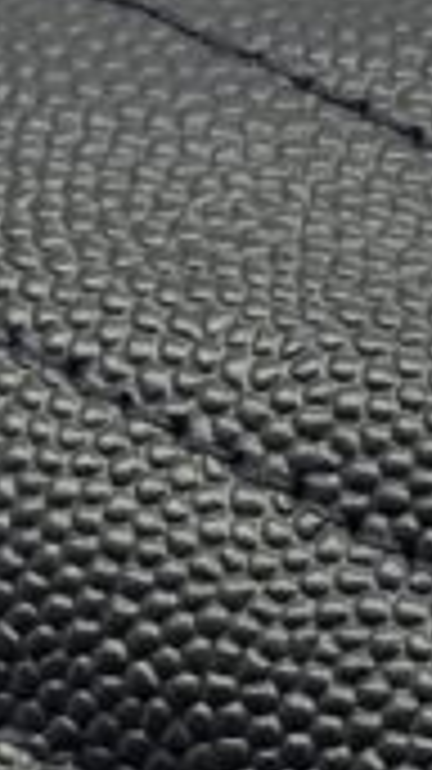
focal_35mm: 170
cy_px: 1031
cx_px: 1404
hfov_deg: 6.4
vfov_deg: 12.2
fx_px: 3467
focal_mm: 4.25
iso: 32
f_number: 1.8
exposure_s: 1/114
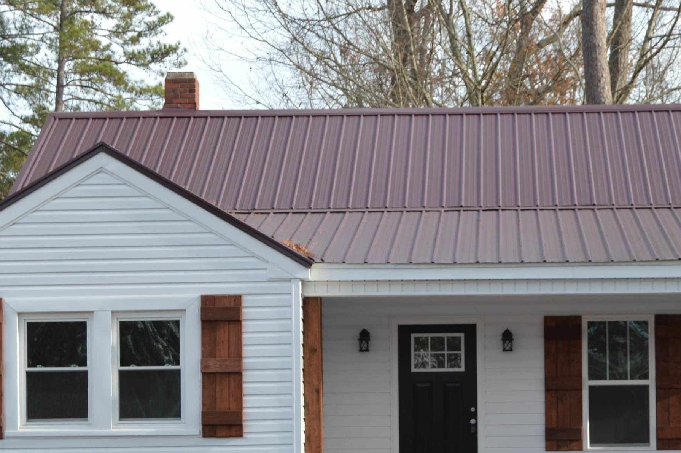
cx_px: 421
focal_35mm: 103
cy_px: 357
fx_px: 1947
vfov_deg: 13.2
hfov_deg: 19.8
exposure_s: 1/125
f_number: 5.6
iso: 100
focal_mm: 40
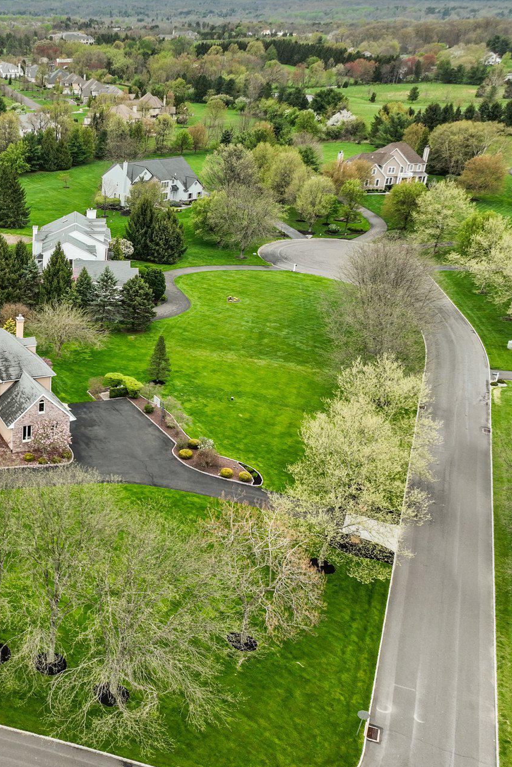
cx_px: -37
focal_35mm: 40
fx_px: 853
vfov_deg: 48.4
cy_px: 402
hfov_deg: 30.3
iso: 150
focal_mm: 12.29
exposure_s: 1/500
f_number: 2.8
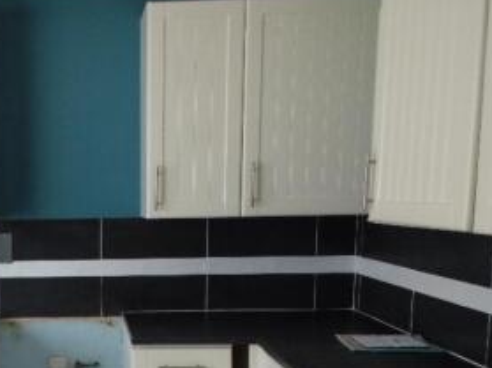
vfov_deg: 30.9
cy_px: 284
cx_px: 36
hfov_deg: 38.1
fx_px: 654
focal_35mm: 46
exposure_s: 1/60
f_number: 3
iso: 100
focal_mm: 4
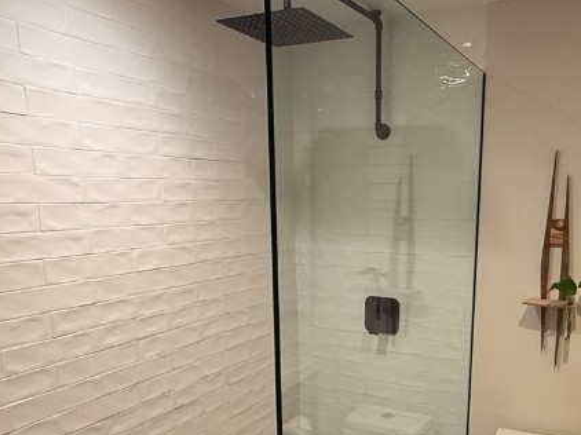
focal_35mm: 34
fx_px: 570
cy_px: 318
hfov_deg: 53.4
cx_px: 362
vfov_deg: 40.7
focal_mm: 2.22
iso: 320
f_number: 2.2
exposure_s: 1/101
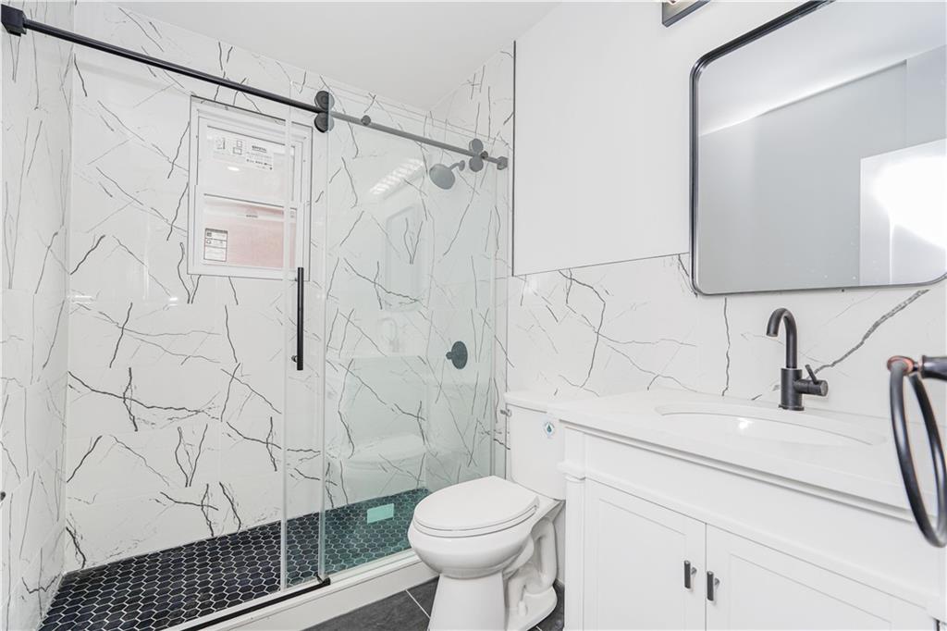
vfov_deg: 73.7
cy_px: 316
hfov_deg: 96.8
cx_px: 474
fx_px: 421
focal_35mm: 16
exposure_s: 1/50
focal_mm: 16
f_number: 5.6
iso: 50
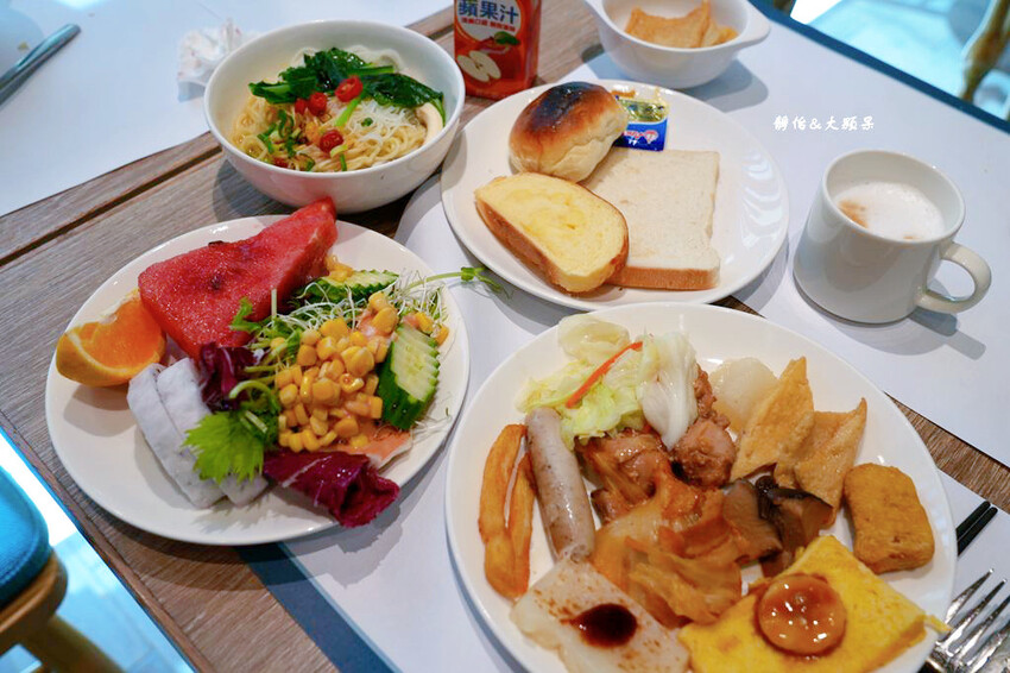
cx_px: 505
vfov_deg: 38.9
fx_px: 953
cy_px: 336
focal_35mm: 34
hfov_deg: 55.8
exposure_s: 1/80
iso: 320
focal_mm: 34
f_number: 5.6
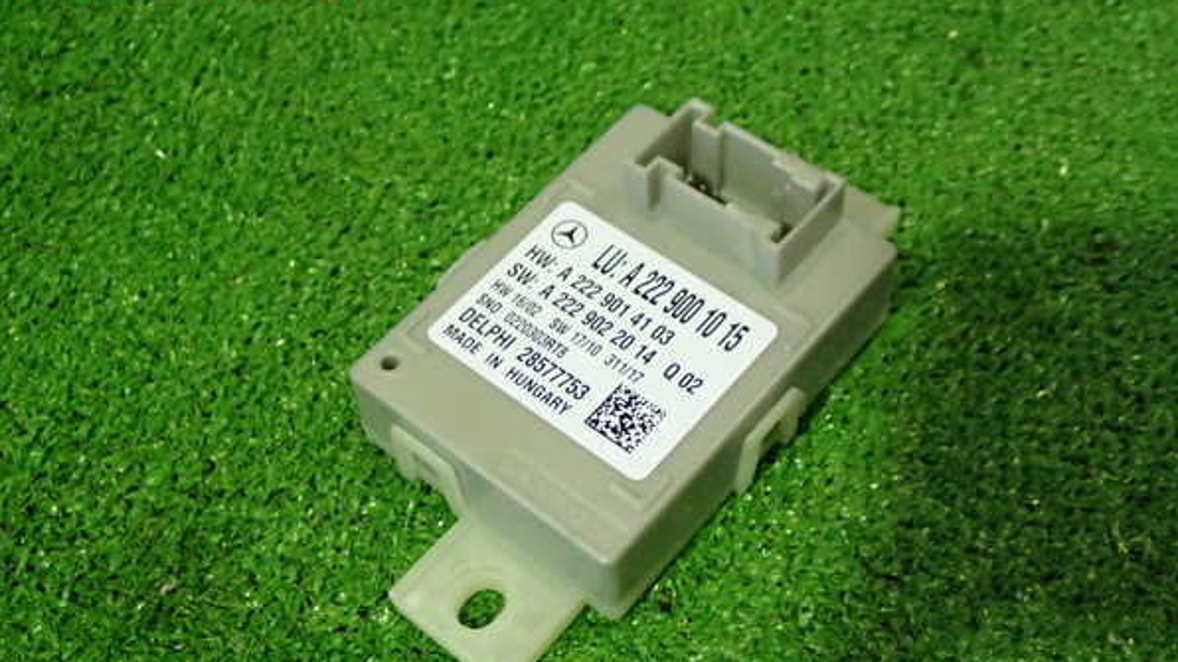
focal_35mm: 45
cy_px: 403
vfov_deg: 26.4
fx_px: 1405
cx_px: 589
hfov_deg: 45.5
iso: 640
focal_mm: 7.31
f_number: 2.8
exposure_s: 1/40
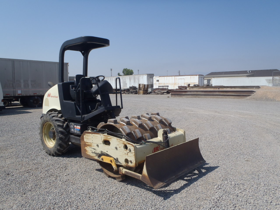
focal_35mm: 28
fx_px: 226
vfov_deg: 49.7
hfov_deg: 63.4
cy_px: 105
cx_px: 140
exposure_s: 1/100
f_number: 11
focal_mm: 5
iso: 80
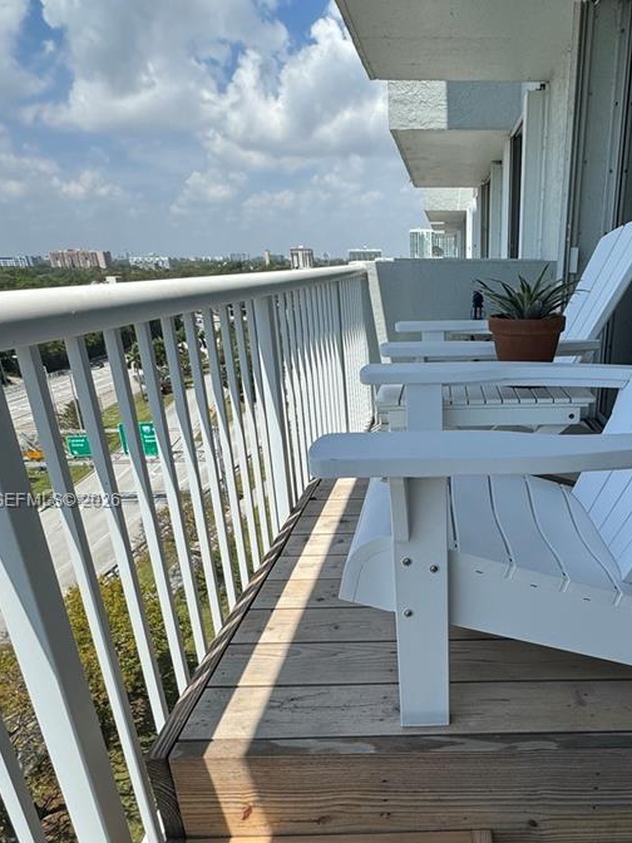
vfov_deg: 68.8
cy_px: 502
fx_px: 609
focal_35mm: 25
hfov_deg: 53.1
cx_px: 453
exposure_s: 1/1789
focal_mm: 2.22
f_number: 2.2
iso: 50
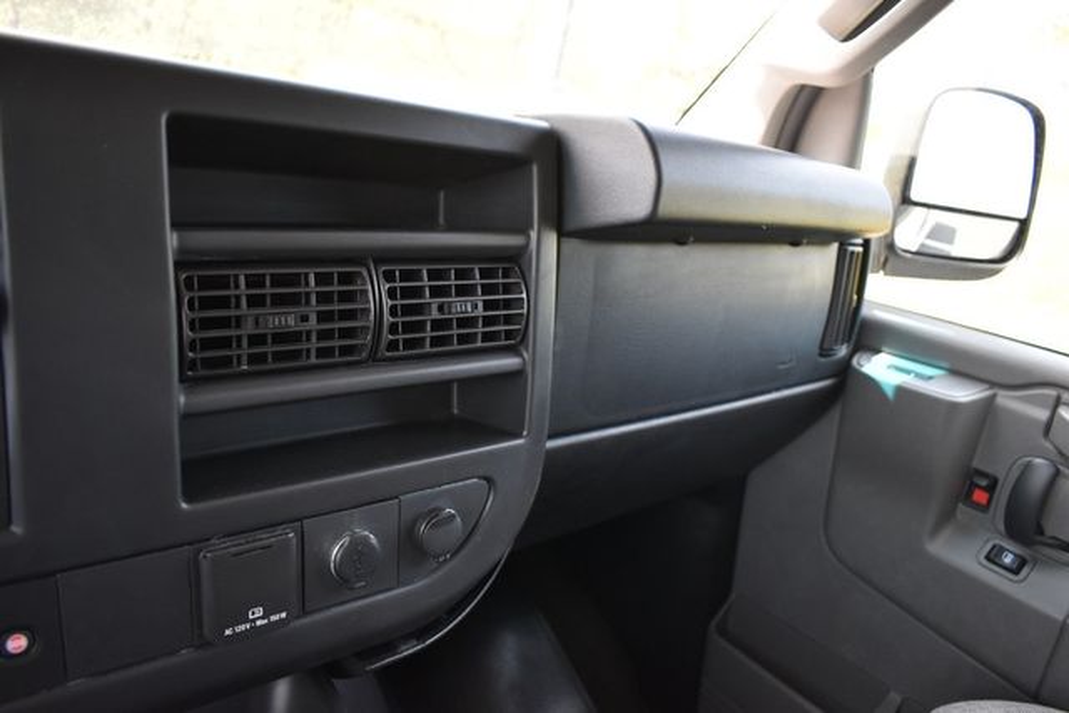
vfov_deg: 48.0
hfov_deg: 67.4
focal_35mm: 27
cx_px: 534
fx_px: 802
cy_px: 356
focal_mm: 18
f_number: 3.5
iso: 800
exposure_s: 1/250
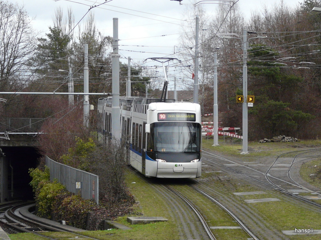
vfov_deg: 22.2
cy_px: 120
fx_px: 612
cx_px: 160
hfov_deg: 29.4
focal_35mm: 66
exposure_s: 1/200
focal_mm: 10.8
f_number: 3.6
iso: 160
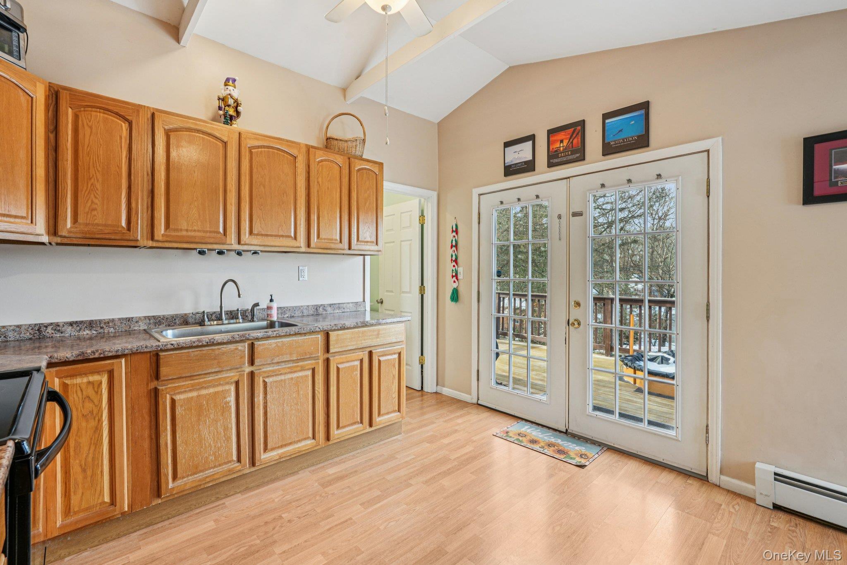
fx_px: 376
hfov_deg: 96.7
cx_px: 424
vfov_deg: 73.7
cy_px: 282
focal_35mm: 16
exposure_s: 1/25
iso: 400
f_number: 8
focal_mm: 16
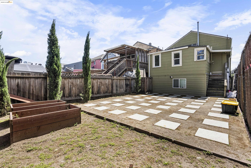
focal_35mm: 16
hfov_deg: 96.7
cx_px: 126
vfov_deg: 73.8
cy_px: 84
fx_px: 112
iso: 500
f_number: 8
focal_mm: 16
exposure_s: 1/100
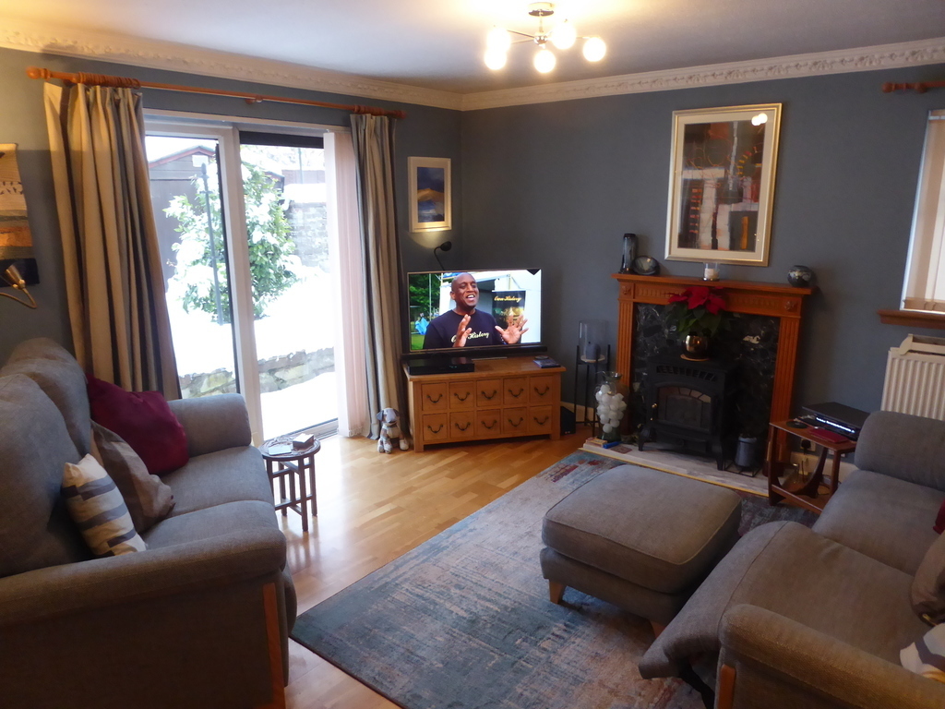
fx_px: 682
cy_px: 354
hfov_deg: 69.4
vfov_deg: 54.9
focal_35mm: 25
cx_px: 472
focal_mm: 4.3
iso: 400
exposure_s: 1/40
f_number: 3.3
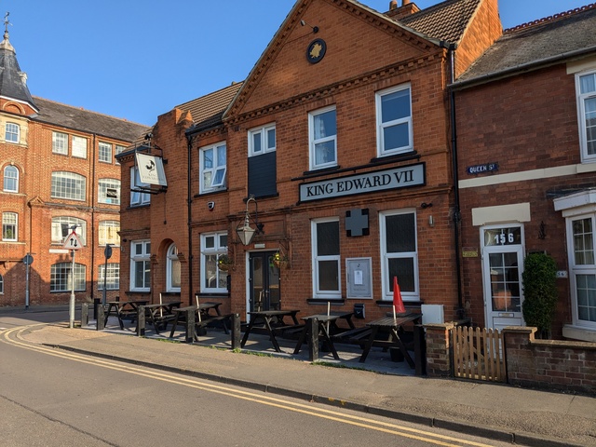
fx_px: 465
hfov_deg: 65.3
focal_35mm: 27
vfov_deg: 51.4
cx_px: 298
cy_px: 224
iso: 51
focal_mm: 4.38
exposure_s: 1/2336
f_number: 1.73
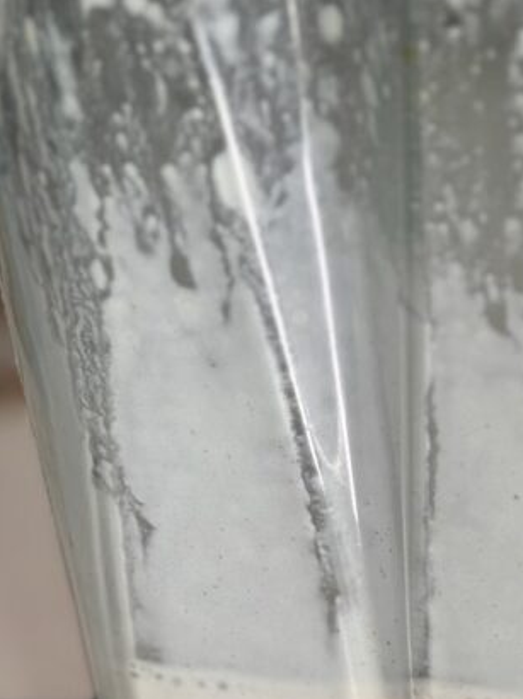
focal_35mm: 120
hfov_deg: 12.0
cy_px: 805
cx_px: 651
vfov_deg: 15.9
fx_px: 2420
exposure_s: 1/207
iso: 64
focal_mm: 6.76
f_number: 1.78
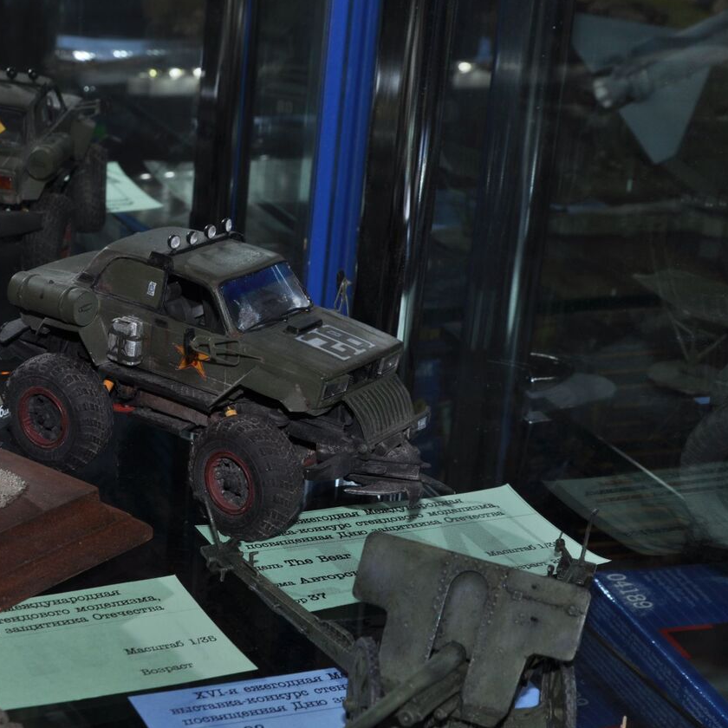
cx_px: 237
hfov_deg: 17.9
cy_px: 363
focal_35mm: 97
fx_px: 2308
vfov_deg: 17.9
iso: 200
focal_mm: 50
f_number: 11
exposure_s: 1/200
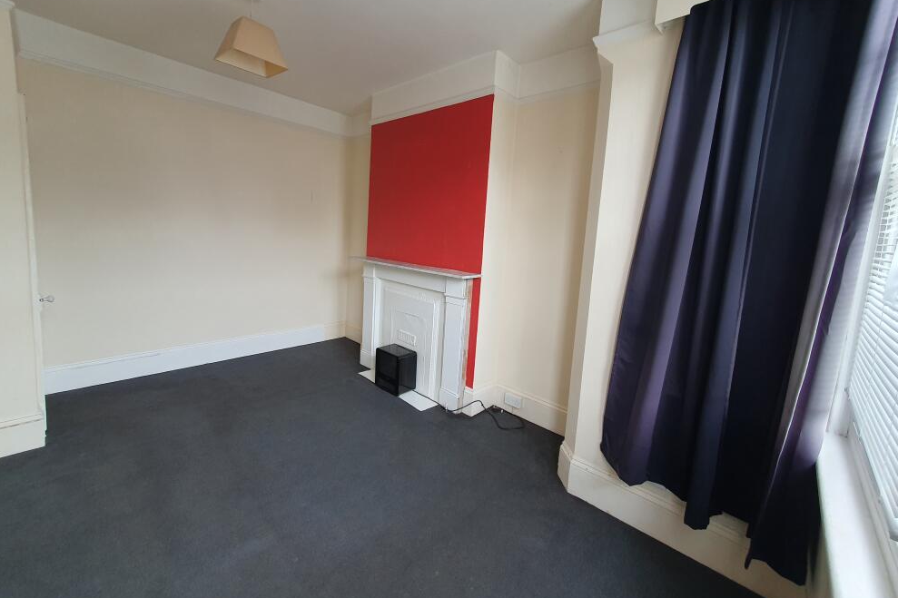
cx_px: 448
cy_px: 277
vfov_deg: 81.1
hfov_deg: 104.3
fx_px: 349
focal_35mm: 14
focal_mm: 1.8
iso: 80
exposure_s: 1/60
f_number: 2.2
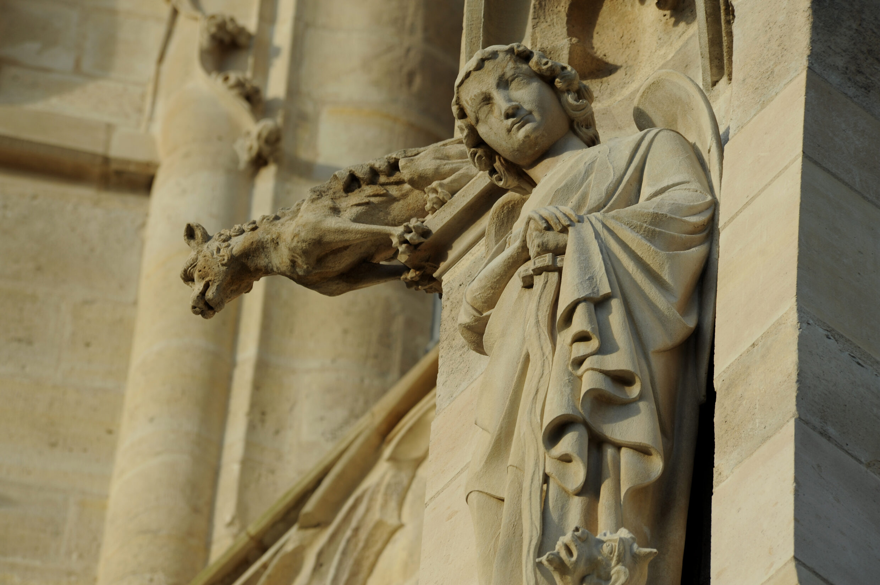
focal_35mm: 400
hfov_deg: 5.2
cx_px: 440
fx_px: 9771
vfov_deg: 3.4
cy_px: 292
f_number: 9
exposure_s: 1/200
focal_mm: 400
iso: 200
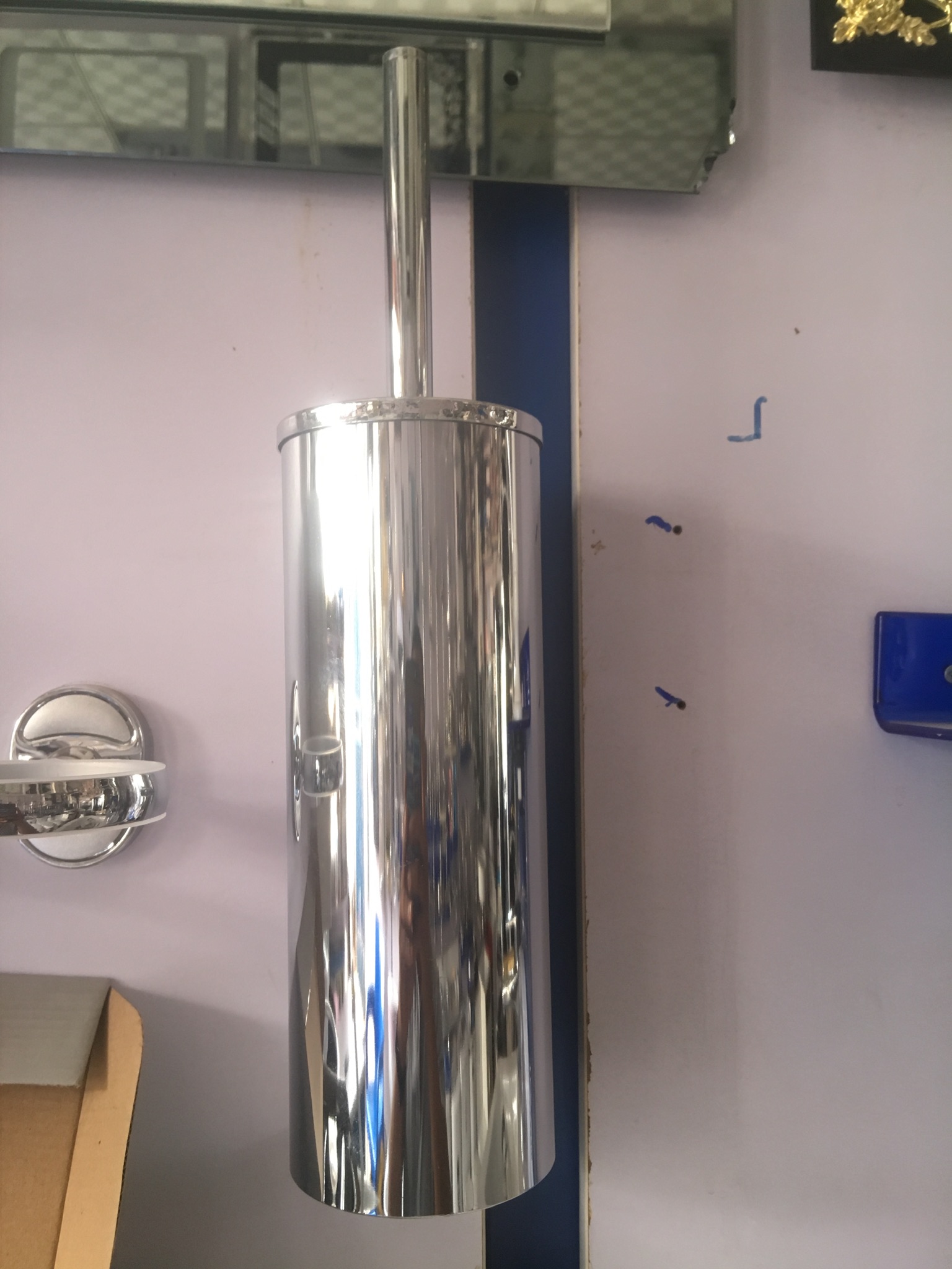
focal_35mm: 29
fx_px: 1063
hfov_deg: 48.2
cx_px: 476
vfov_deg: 61.7
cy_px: 634
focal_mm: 4.15
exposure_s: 1/33
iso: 160
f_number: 2.2
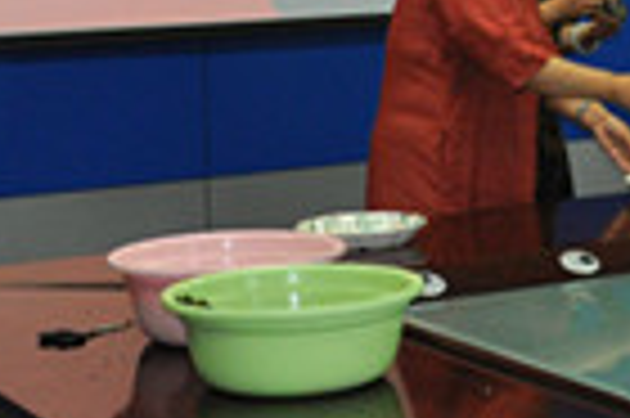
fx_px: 2362
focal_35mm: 135
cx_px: 702
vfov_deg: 9.7
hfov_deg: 14.8
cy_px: -306
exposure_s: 1/125
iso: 800
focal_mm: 21
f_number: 3.8
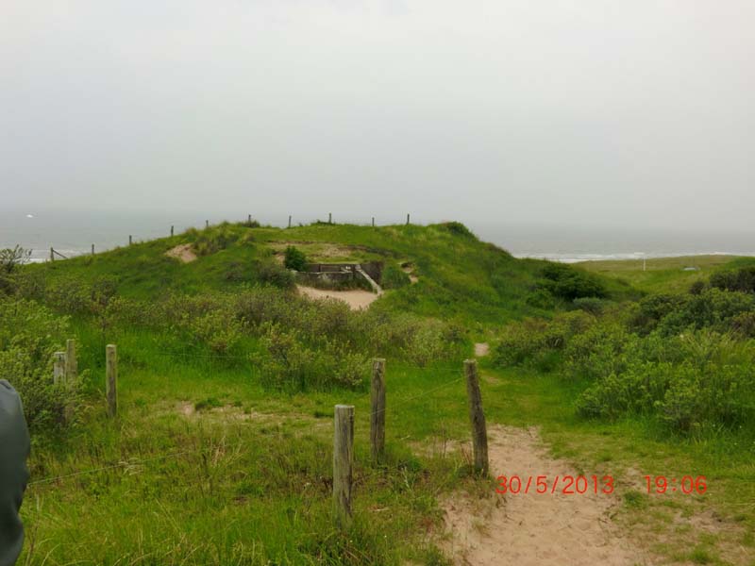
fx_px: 742
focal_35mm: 34
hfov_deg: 54.0
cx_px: 378
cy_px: 283
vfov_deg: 41.8
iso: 80
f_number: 3.6
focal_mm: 6.1
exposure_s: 1/200
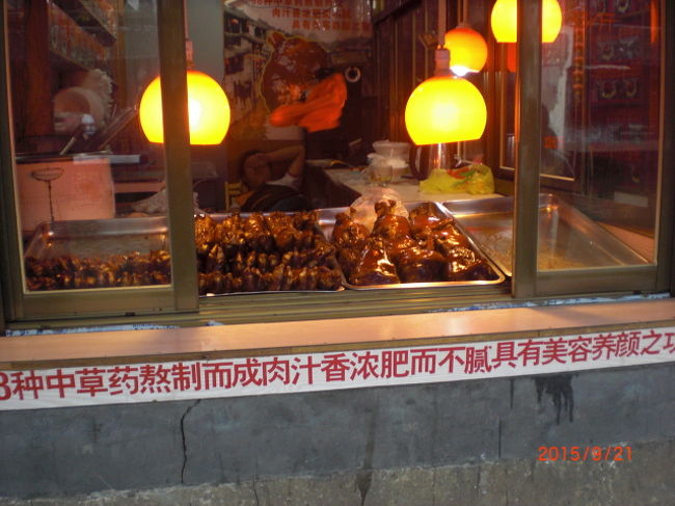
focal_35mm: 38
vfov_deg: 37.7
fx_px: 741
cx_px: 338
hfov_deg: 49.0
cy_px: 253
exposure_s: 1/80
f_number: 3.1
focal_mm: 6.3
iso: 200
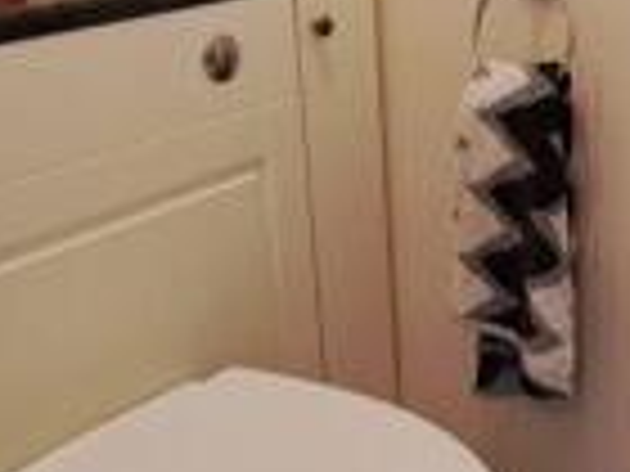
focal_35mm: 54
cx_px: 475
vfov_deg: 26.7
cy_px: 119
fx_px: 983
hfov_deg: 34.8
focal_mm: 1.74
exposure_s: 1/33
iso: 200
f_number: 2.2
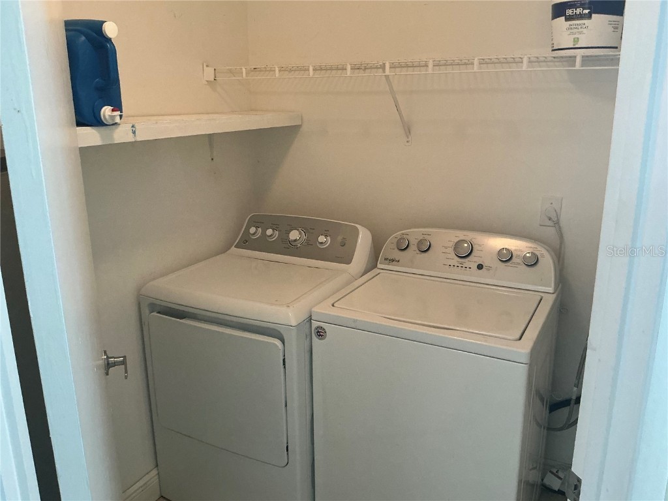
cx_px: 334
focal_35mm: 28
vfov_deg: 49.7
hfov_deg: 63.4
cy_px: 250
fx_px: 540
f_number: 1.8
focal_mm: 3
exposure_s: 1/60
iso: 200
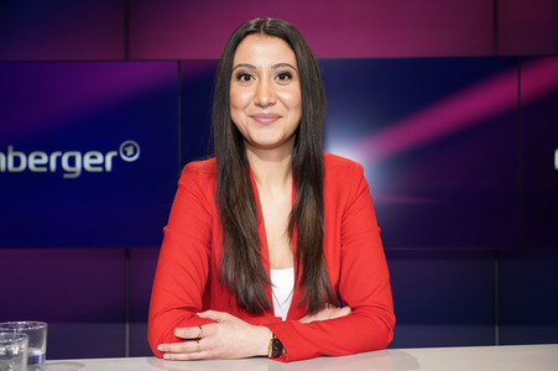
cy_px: 186
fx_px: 805
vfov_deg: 26.0
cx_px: 279
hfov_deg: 38.2
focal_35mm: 52
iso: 1600
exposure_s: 1/125
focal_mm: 52
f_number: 5
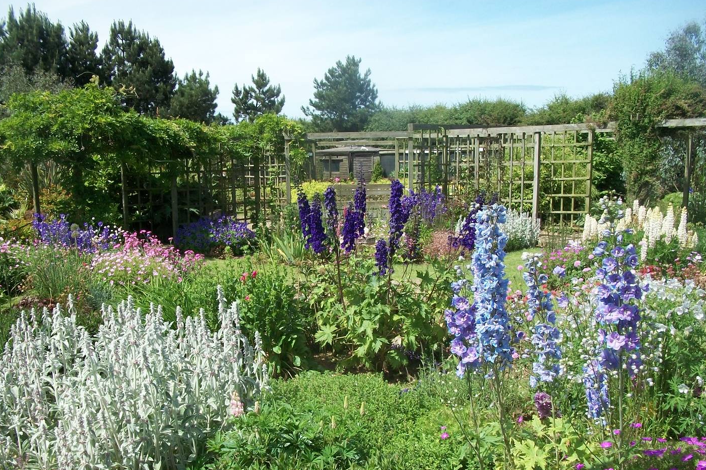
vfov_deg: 34.9
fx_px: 745
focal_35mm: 38
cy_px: 287
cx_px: 326
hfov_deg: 50.6
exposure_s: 1/250
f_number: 5.5
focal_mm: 5.7
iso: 80
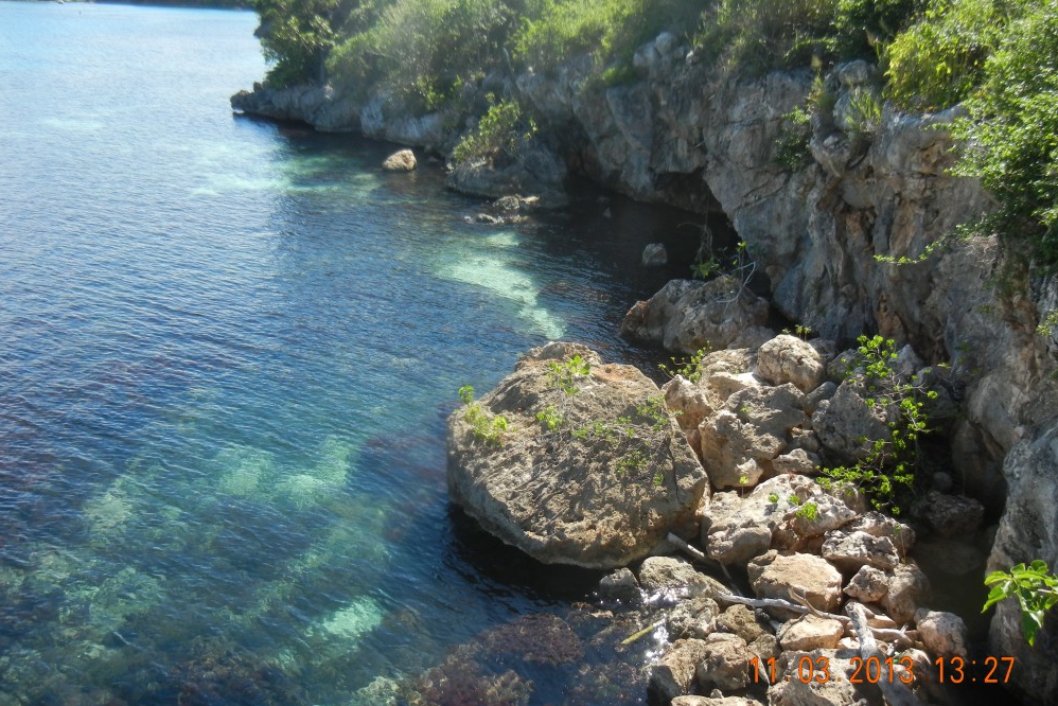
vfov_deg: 41.1
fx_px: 941
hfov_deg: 58.7
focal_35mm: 32
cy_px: 348
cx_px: 539
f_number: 3.5
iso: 160
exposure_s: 1/594
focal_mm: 5.4
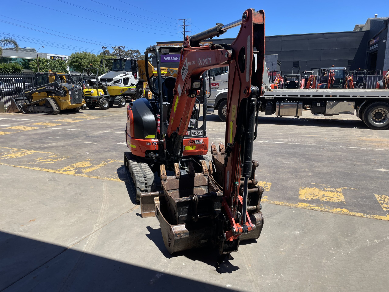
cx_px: 194
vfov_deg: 53.1
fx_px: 292
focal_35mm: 26
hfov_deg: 67.3
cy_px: 146
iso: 32
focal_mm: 4.2
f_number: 1.6
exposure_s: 1/2681
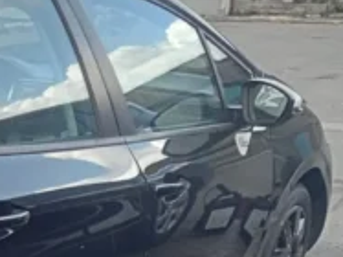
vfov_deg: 16.1
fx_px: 891
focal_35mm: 90
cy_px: 259
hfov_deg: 19.3
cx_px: -158
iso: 100
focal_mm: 3.46
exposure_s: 1/117
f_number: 2.2
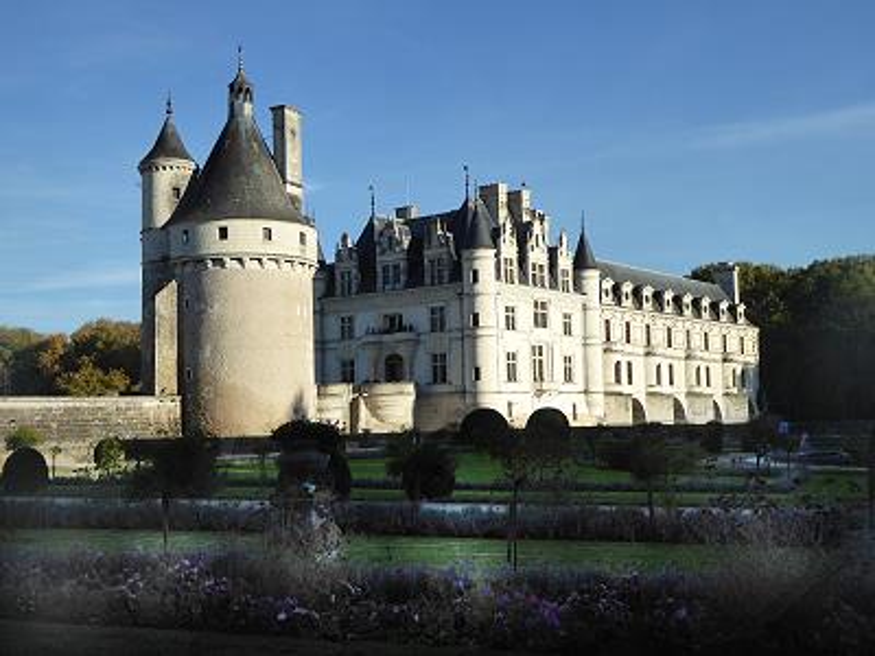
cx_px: 438
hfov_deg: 44.8
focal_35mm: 42
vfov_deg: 34.3
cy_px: 328
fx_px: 1062
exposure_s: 1/1000
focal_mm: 7.2
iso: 160
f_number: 3.8
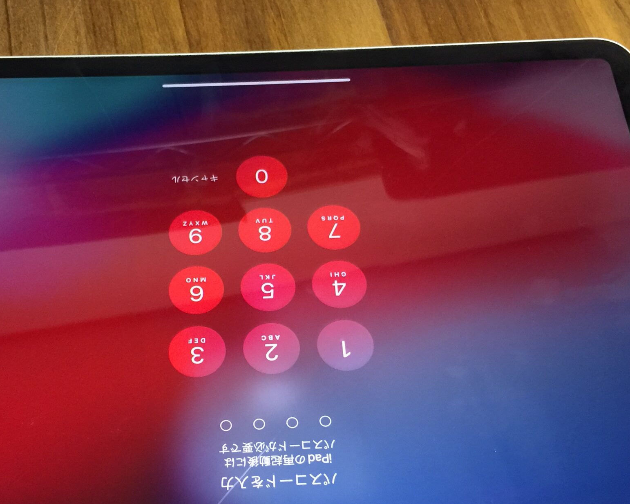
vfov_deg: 31.8
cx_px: 271
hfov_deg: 39.5
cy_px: 339
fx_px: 876
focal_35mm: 47
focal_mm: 4.15
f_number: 2.2
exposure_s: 1/17
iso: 125
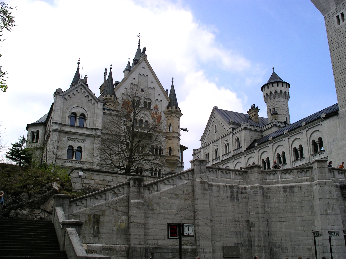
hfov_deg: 50.2
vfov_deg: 38.6
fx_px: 370
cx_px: 173
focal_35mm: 37
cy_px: 130
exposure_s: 1/478
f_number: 5.6
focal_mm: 7.8
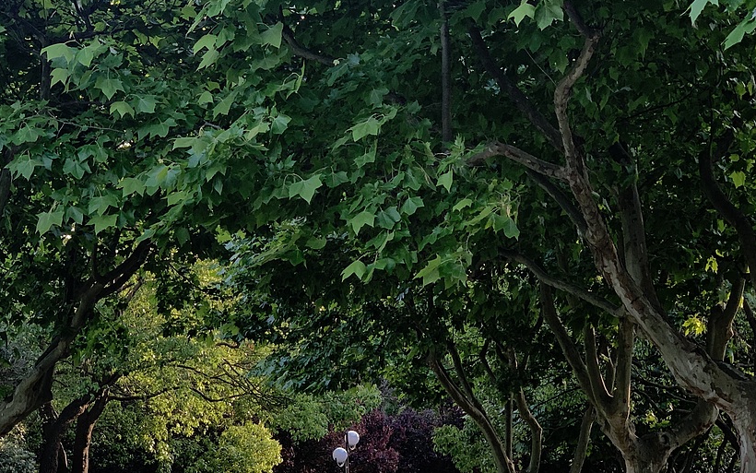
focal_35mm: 86
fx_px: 1772
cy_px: 205
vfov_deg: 15.2
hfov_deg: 24.1
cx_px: 338
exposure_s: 1/122
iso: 50
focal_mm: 6
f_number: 2.4
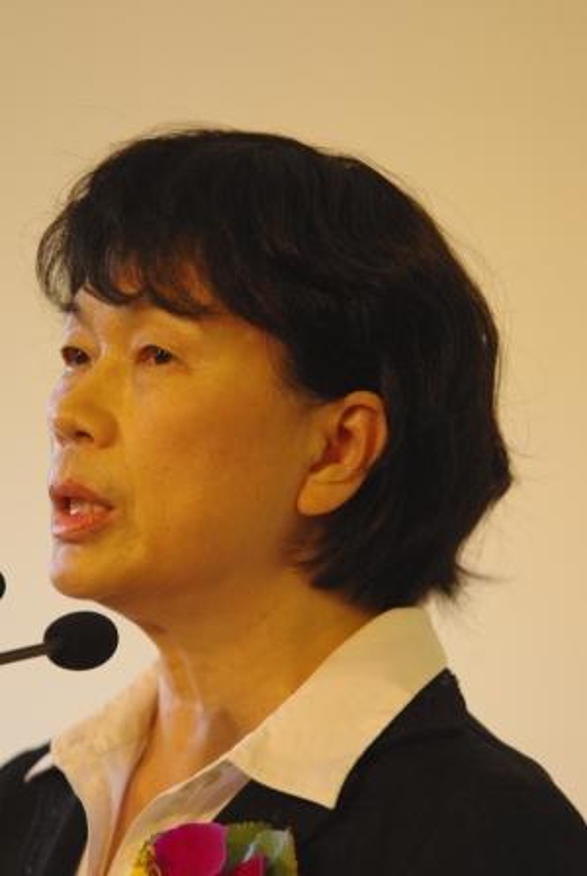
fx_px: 9143
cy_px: 438
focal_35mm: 375
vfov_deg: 5.5
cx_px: 294
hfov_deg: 3.7
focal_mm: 250
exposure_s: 1/100
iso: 1000
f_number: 4
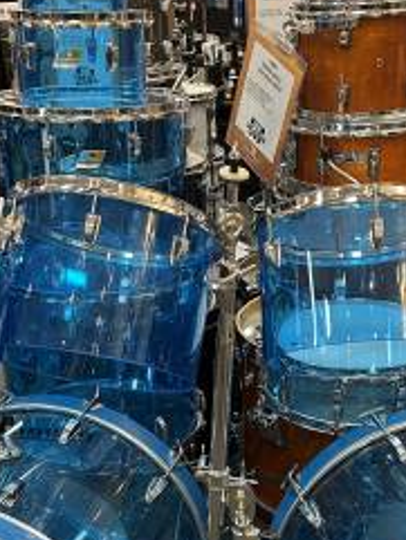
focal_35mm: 56
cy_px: 367
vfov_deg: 34.0
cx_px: 215
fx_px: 875
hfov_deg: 26.1
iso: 250
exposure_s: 1/60
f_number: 1.5
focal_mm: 5.7
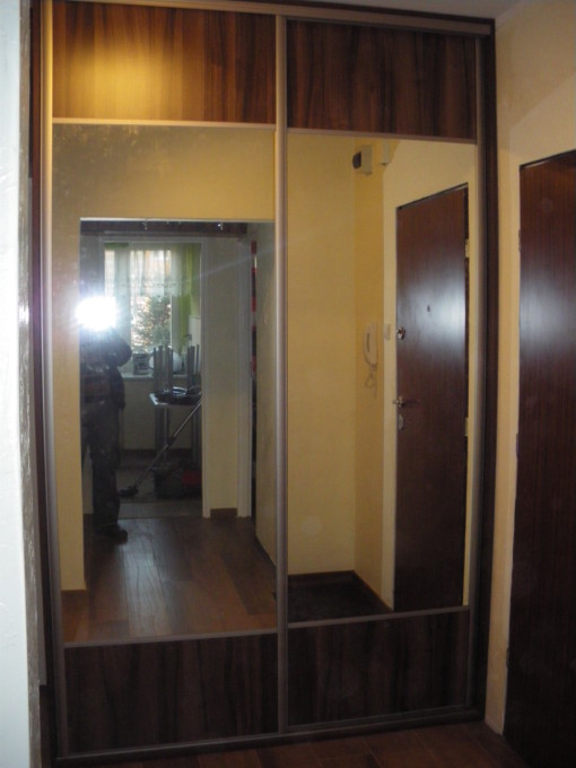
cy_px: 384
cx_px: 288
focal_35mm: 36
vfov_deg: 51.4
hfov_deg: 39.7
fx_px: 799
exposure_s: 1/50
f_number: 3.5
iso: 400
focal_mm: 6.3
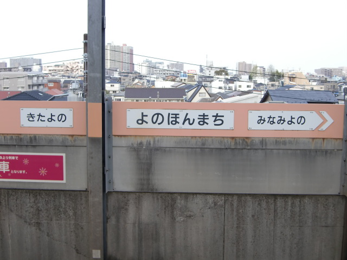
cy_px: 130
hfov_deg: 41.2
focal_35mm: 46
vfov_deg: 31.5
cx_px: 174
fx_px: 461
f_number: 3.3
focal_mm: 8.2
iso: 64
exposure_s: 1/200
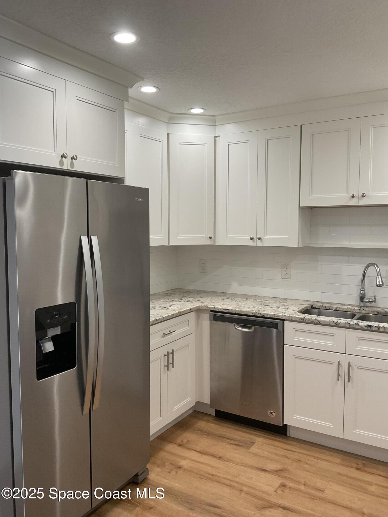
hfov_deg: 48.2
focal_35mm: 29
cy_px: 258
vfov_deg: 61.7
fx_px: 433
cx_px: 194
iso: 40
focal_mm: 3
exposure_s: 1/60
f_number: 1.8
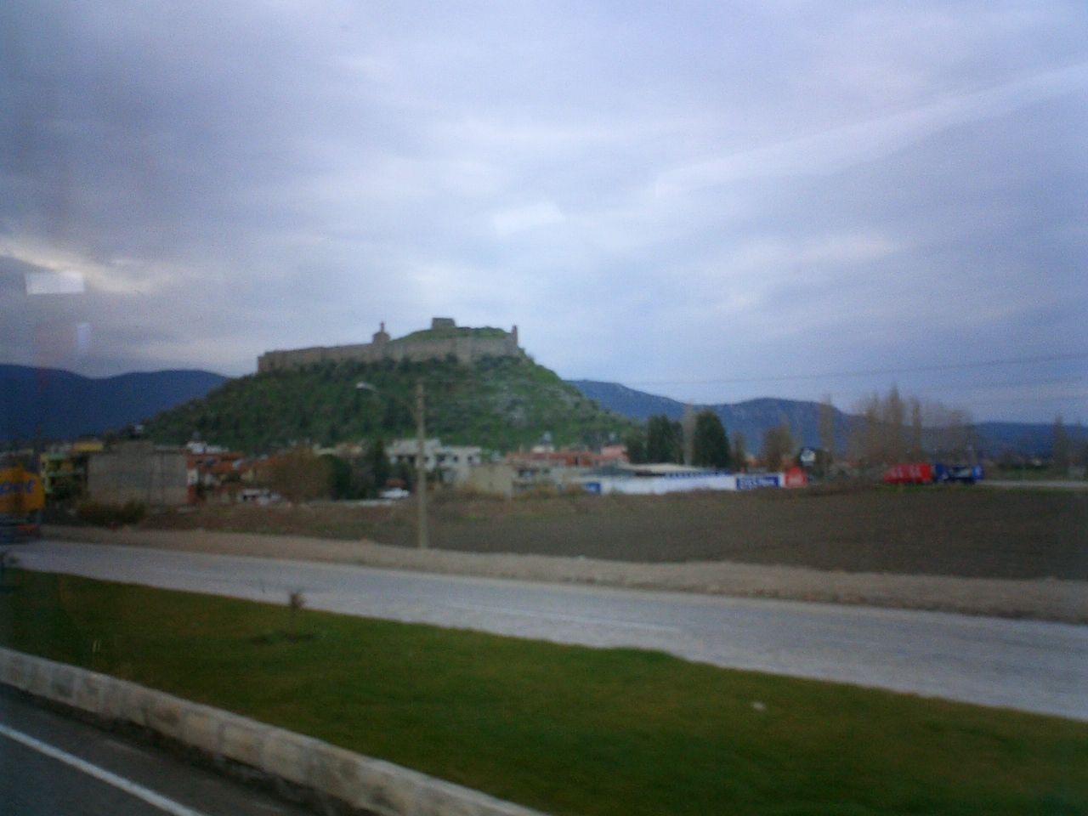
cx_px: 544
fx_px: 1163
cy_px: 408
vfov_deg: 38.7
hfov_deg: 50.1
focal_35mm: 37
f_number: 3.5
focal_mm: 5.6
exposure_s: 1/200
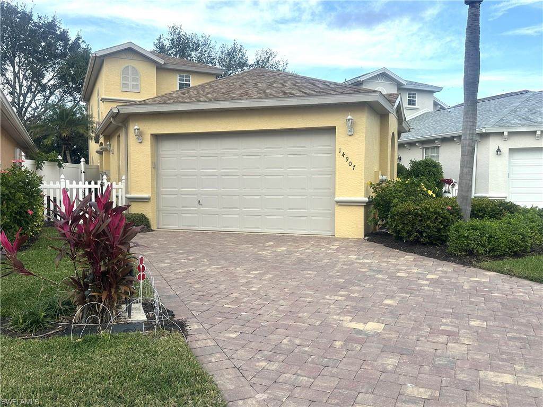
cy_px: 204
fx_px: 471
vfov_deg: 46.8
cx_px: 272
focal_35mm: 30
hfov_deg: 60.0
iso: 80
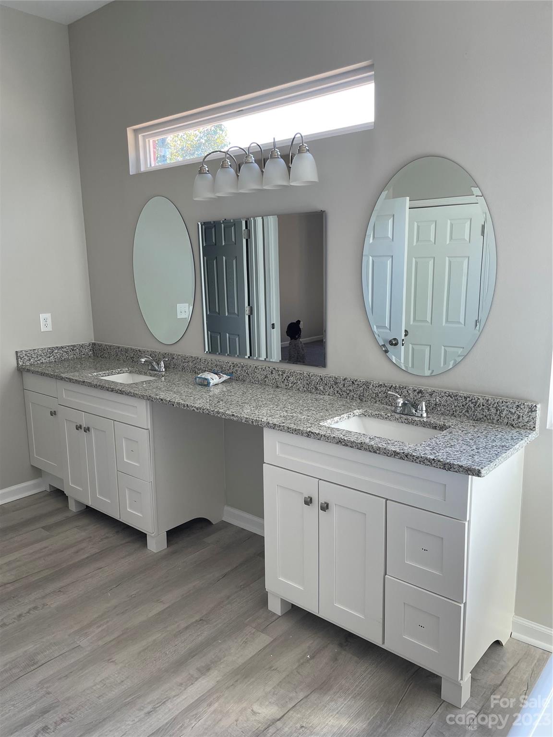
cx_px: 276
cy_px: 368
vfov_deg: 67.3
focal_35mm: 26
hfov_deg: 53.1
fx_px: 554
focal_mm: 4.2
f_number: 1.6
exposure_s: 1/121
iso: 40
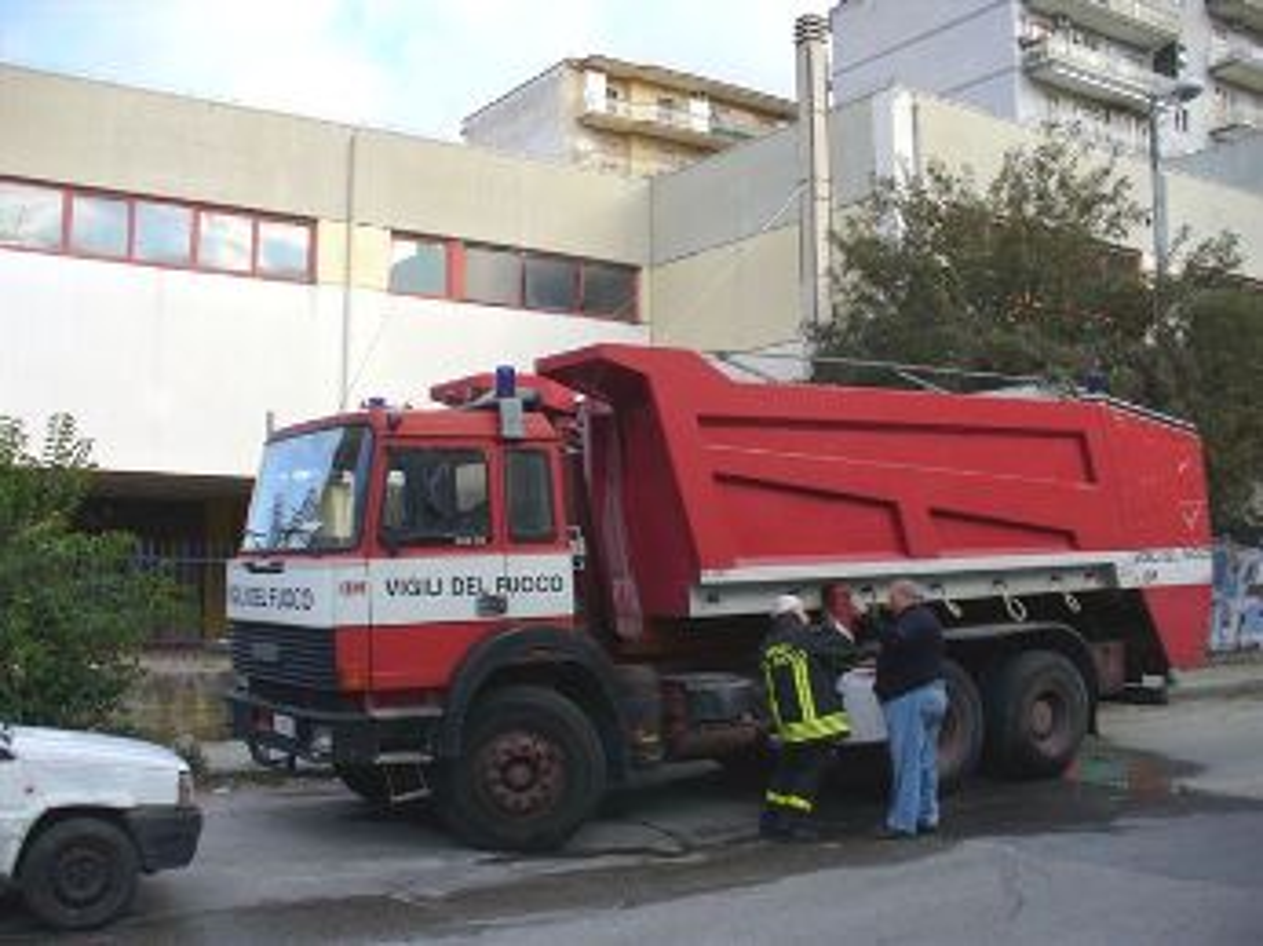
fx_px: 1349
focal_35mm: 37
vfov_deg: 38.6
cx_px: 632
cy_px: 473
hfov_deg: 50.2
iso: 80
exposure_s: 1/500
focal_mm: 6.1
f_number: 2.8
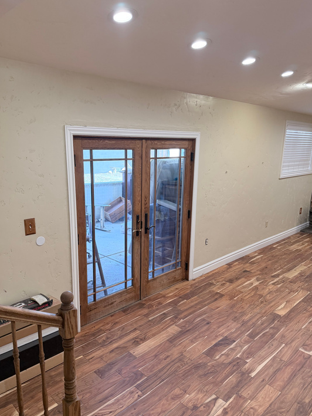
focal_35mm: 26
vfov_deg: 67.3
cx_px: 150
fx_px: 312
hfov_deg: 53.1
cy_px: 218
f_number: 1.78
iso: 200
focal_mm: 6.76
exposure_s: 1/120
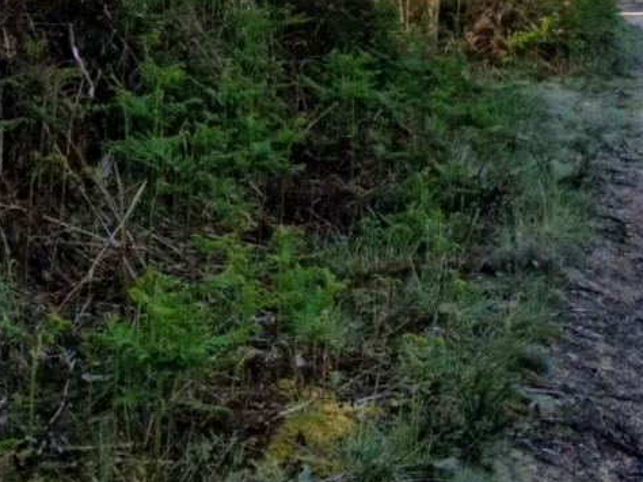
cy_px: -170
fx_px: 1467
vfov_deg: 17.3
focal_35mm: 79
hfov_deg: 23.0
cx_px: 733
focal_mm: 4.3
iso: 50
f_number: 1.7
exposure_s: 1/1068
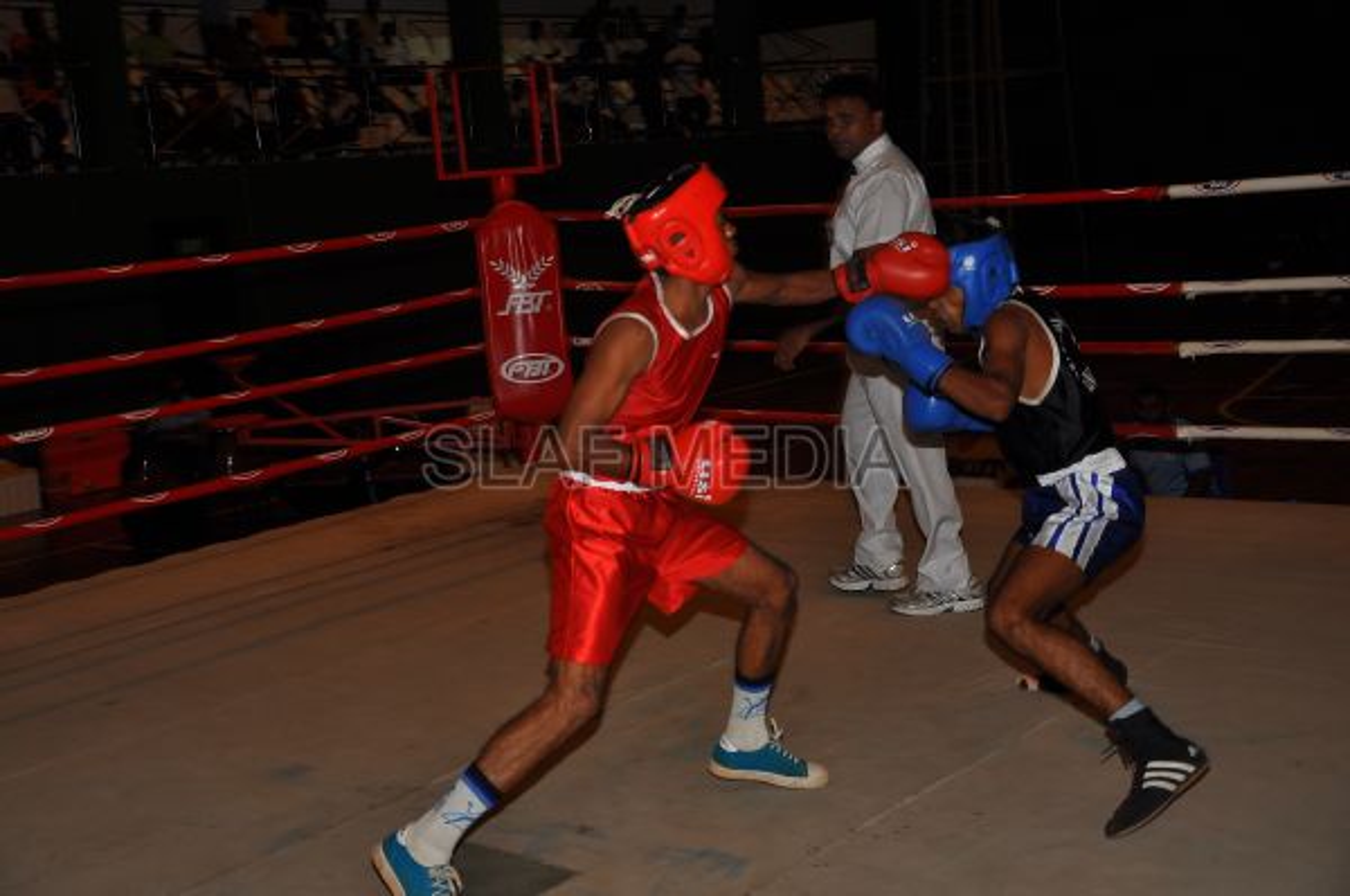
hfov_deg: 37.9
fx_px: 1966
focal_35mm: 52
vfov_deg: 25.7
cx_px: 675
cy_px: 448
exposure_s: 1/60
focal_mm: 35
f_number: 5.6
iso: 200
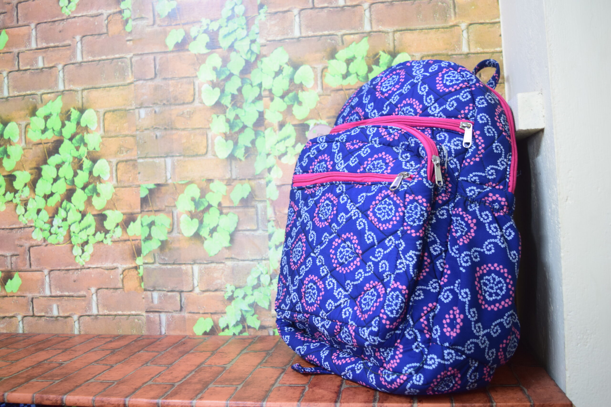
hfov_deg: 57.2
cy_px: 204
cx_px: 306
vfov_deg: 40.0
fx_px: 560
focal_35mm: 33
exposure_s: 1/20
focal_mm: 22
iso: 800
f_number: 3.8
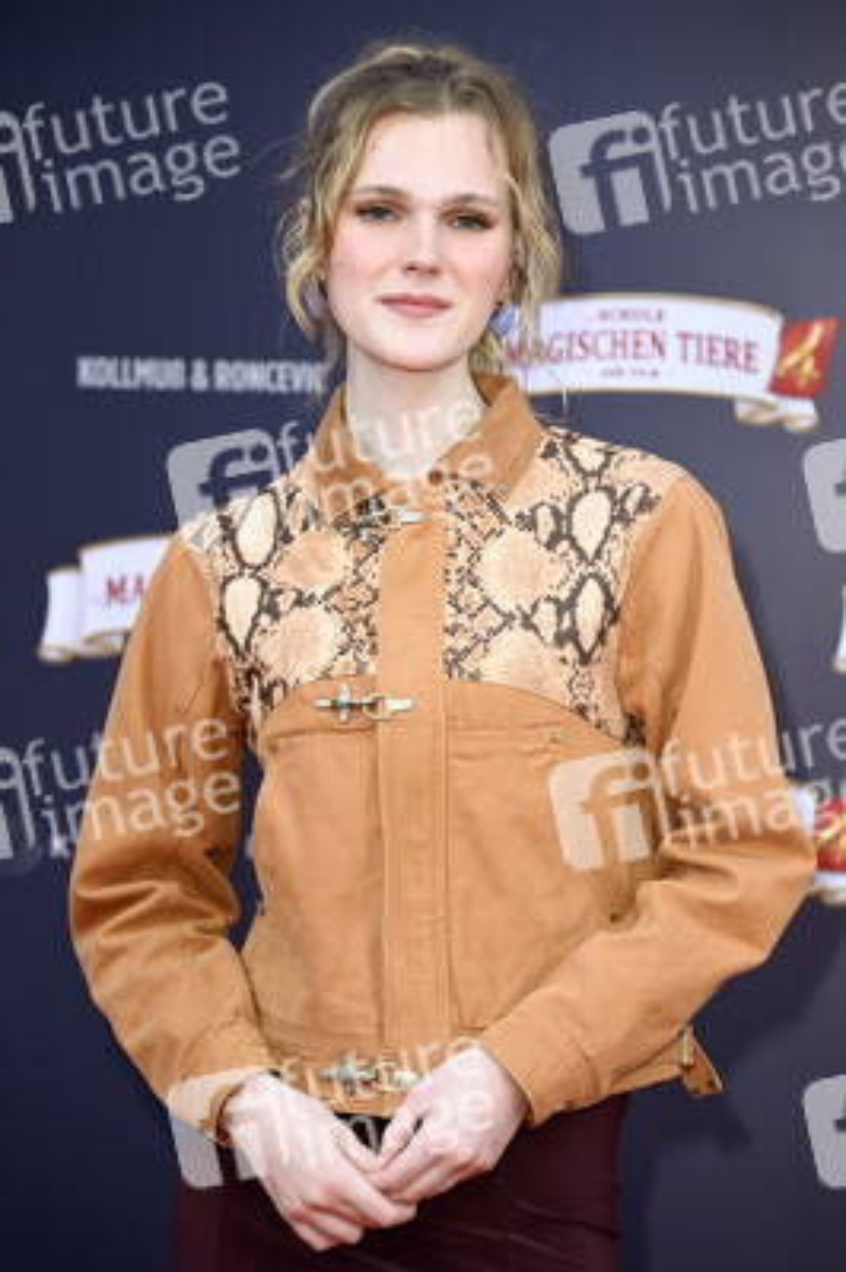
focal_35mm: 135
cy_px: 636
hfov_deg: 10.1
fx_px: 4767
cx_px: 423
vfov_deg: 15.2
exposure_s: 1/250
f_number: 5.6
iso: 640
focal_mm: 135
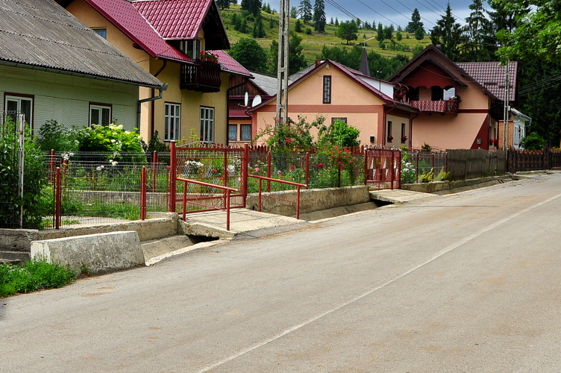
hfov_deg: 29.9
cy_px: 150
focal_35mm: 67
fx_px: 1043
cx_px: 198
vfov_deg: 20.3
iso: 400
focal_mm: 28
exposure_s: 1/500
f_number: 11
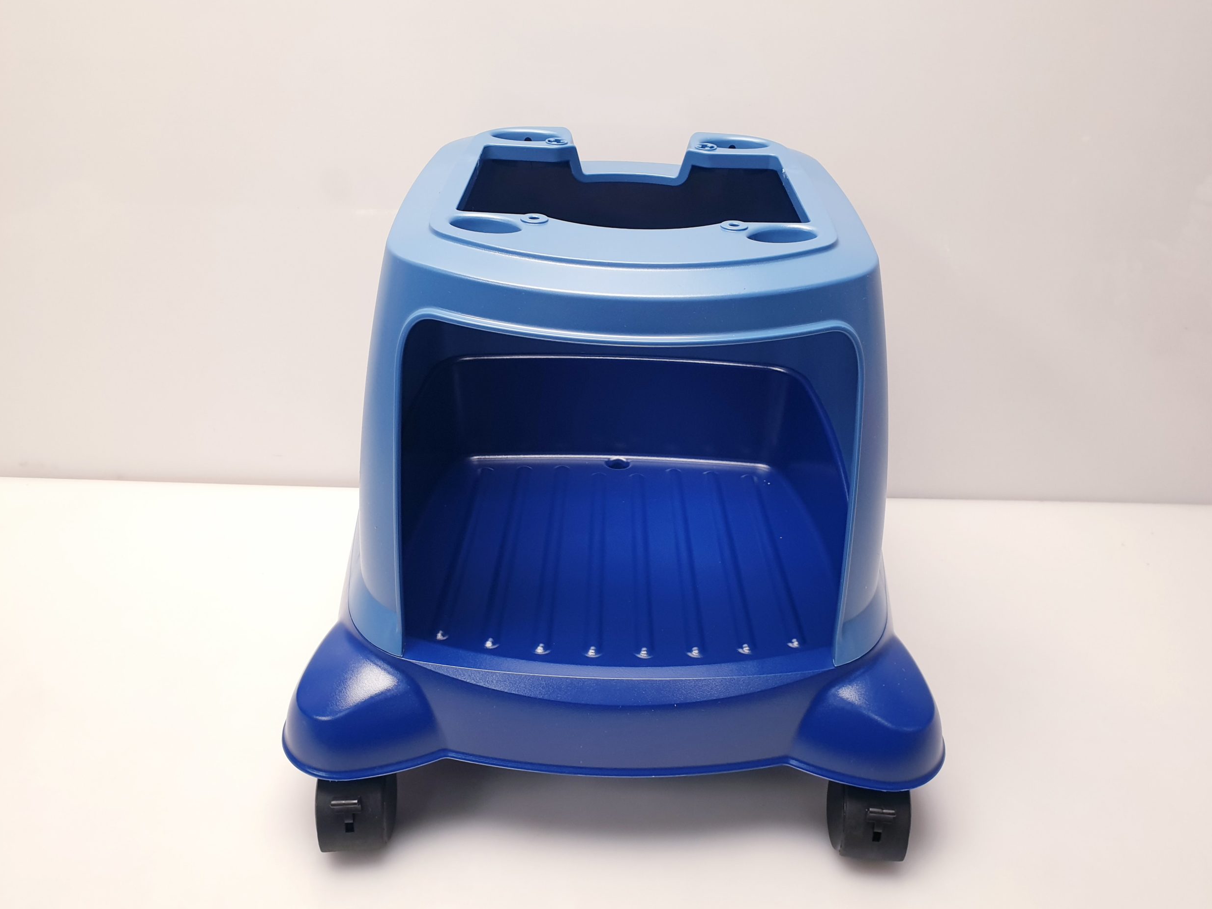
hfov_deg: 65.3
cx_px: 625
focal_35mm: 27
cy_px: 453
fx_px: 945
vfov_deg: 51.4
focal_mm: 4.3
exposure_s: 1/50
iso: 80
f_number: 2.4
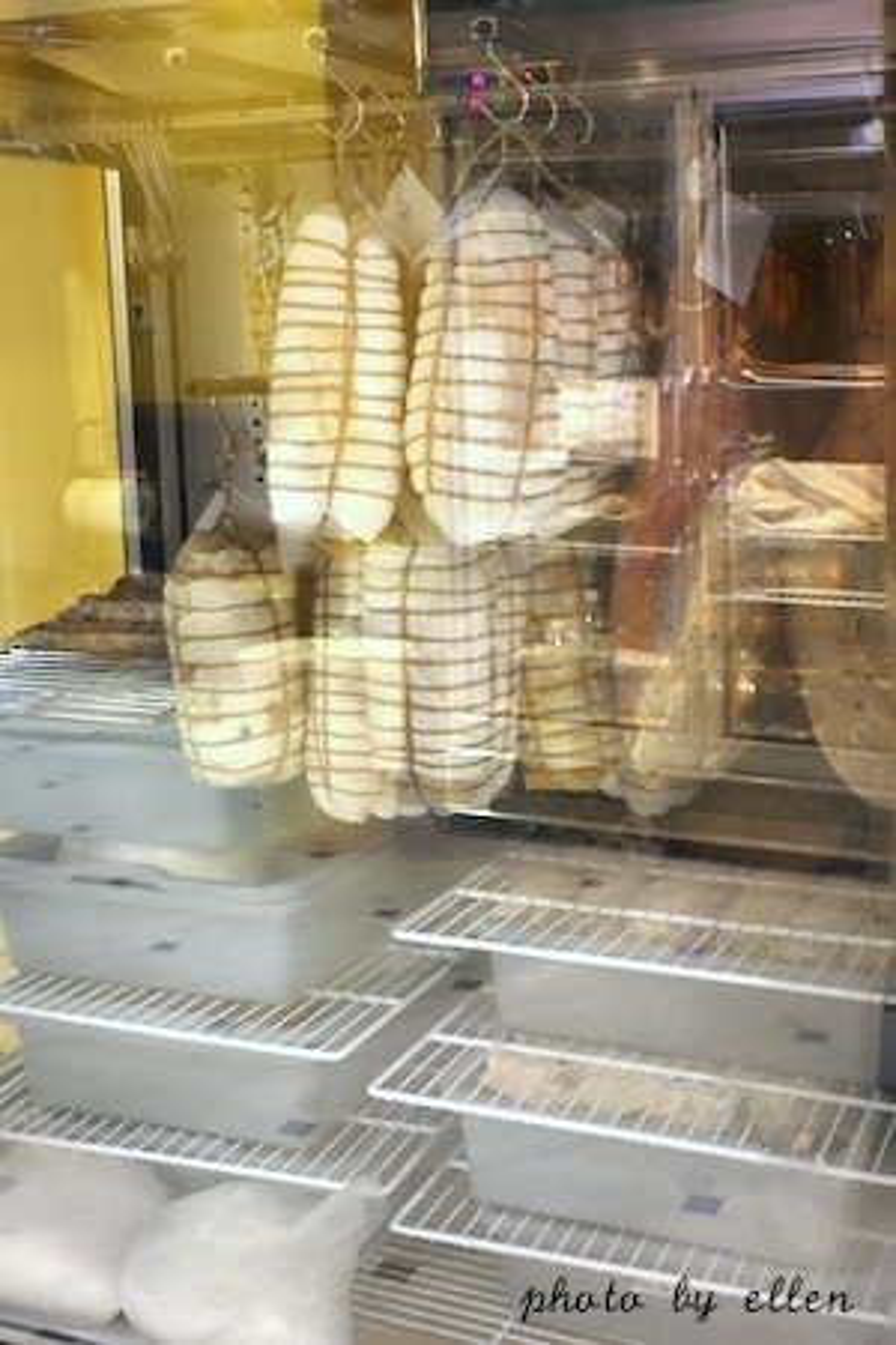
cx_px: 448
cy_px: 672
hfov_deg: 27.5
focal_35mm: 49
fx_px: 1829
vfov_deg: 40.3
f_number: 3.2
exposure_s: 1/25
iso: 800
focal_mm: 18.02
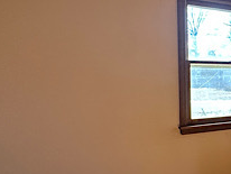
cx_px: 344
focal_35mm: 51
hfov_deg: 26.9
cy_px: 91
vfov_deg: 28.6
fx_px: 341
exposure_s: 1/99
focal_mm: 2.22
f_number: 2.2
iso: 80
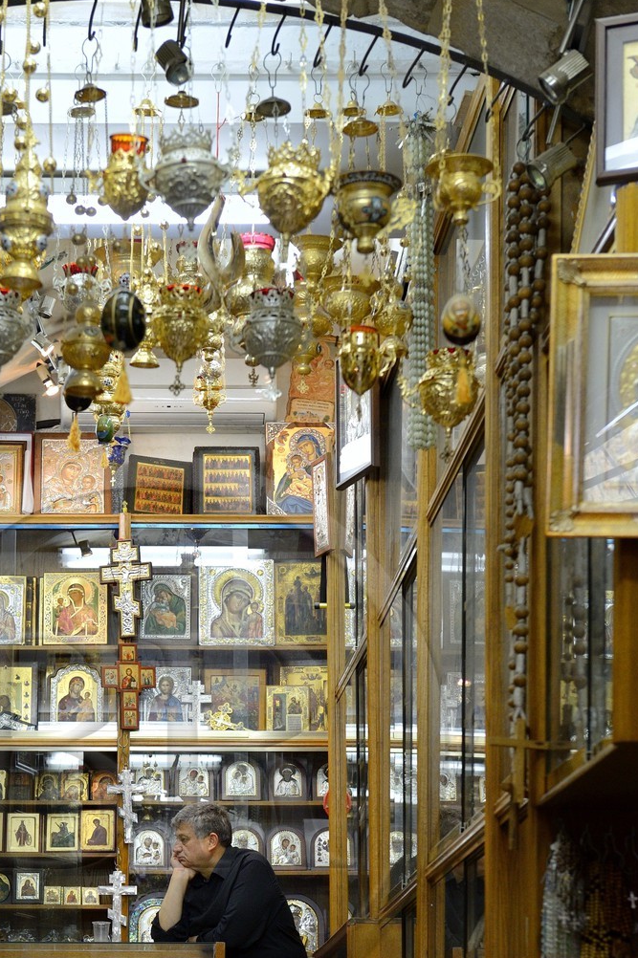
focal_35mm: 99
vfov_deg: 20.4
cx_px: 150
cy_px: 751
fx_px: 2634
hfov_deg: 13.8
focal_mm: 62
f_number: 5.6
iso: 1600
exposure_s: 1/100
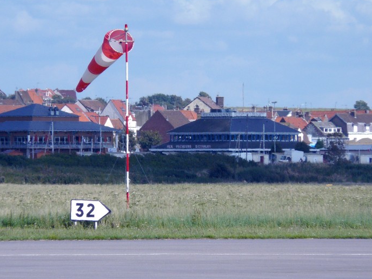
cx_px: 170
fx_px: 5395
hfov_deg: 3.9
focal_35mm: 502
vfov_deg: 3.0
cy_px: 137
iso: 100
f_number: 6.3
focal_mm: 72
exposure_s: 1/500
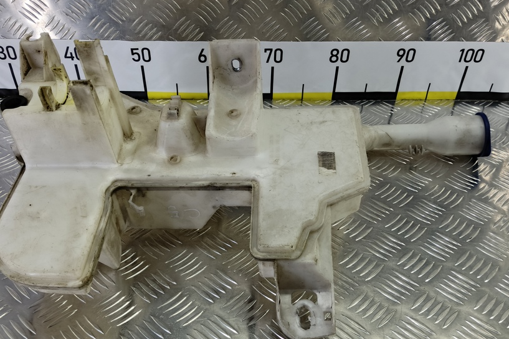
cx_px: 249
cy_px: 200
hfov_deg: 61.9
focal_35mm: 30
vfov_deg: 43.4
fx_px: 424
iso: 91
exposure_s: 1/50
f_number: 1.6
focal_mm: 4.11
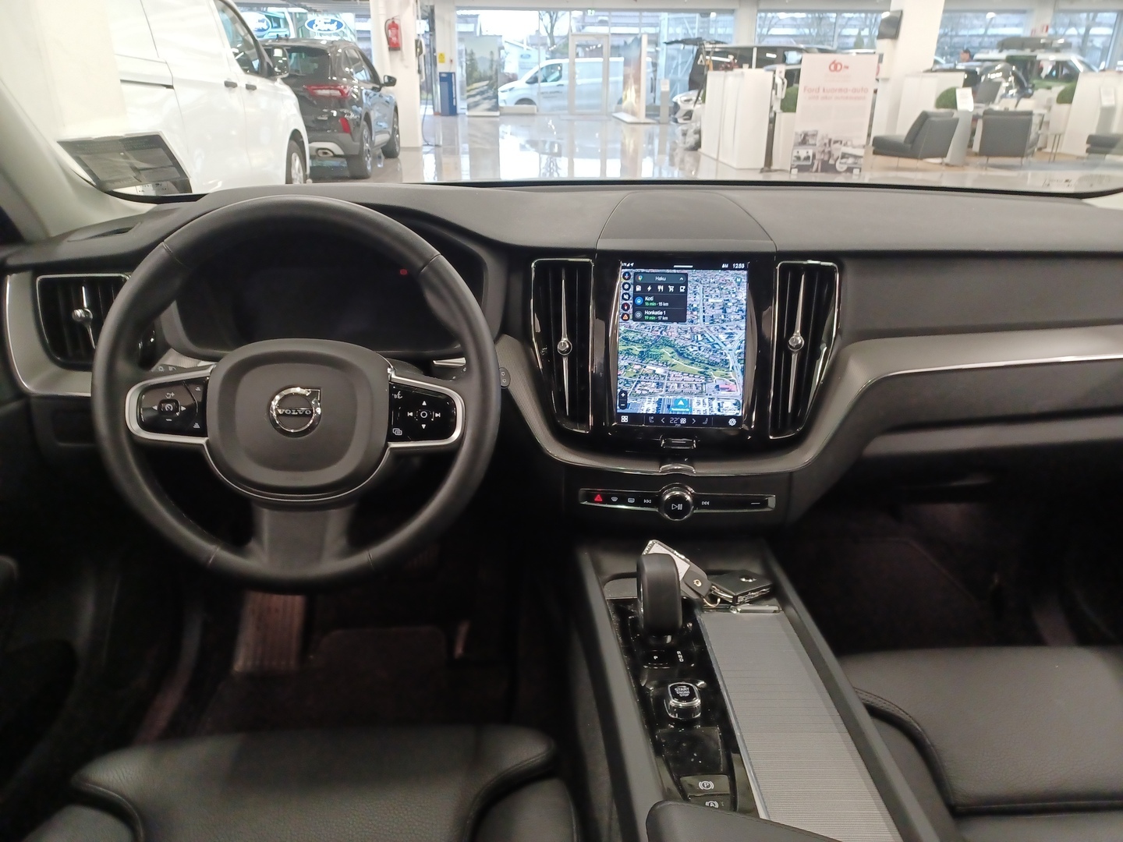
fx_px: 811
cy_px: 421
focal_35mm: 25
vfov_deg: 54.9
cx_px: 562
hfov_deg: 69.4
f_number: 1.8
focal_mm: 4.6
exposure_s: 1/25
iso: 500
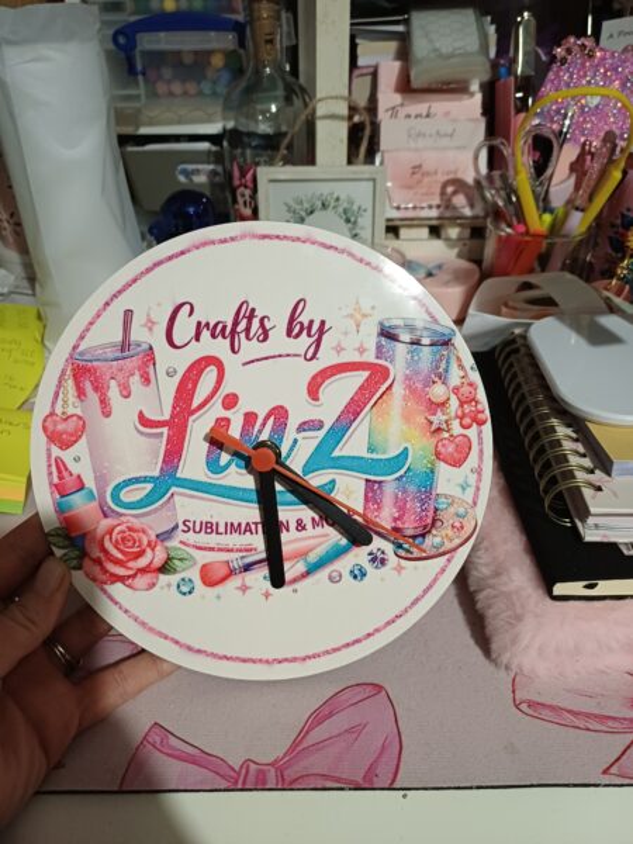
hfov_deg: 54.9
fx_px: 610
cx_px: 316
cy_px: 422
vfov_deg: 69.4
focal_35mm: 25
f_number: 1.8
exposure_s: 1/25
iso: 500
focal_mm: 4.65
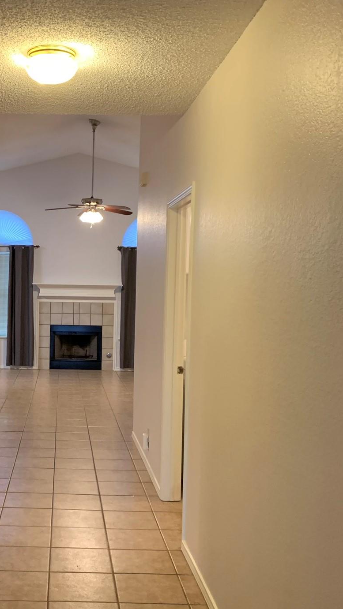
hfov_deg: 27.5
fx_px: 679
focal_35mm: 42
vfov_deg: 48.3
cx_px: 47
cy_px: 321
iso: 200
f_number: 1.8
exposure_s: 1/60
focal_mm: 4.25
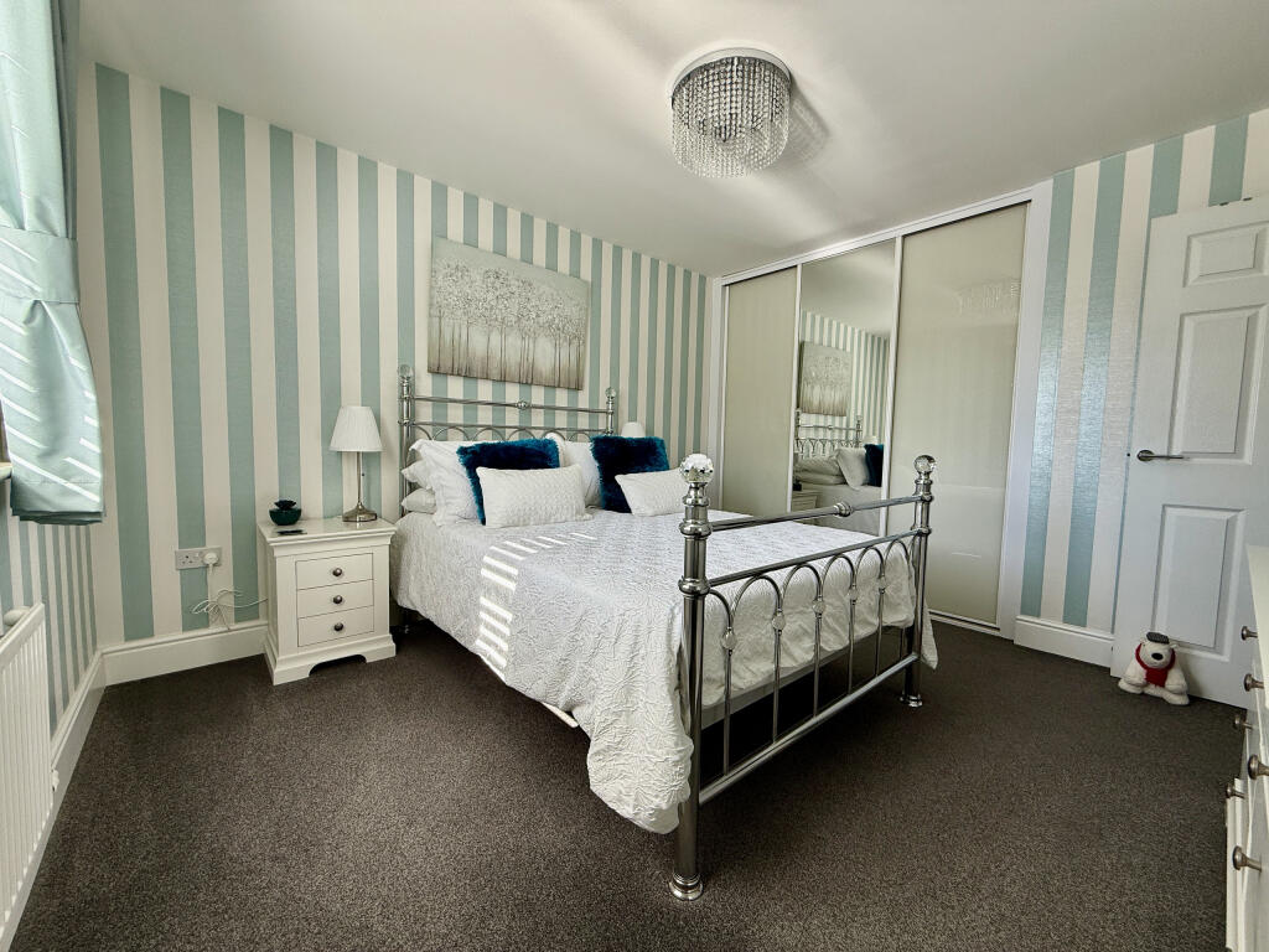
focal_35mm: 14
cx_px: 634
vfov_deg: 85.7
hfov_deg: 102.1
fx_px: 513
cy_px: 476
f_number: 2.2
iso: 64
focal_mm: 2.22
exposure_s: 1/158
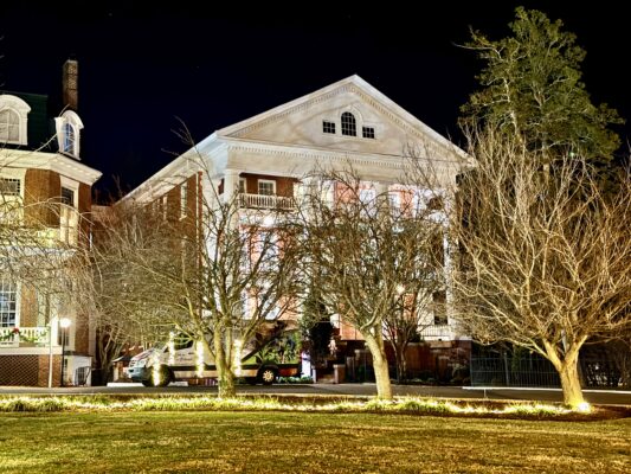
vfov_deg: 30.3
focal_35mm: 48
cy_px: 237
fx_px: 875
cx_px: 316
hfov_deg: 39.6
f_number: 1.78
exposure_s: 1/2
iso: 400
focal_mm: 6.86
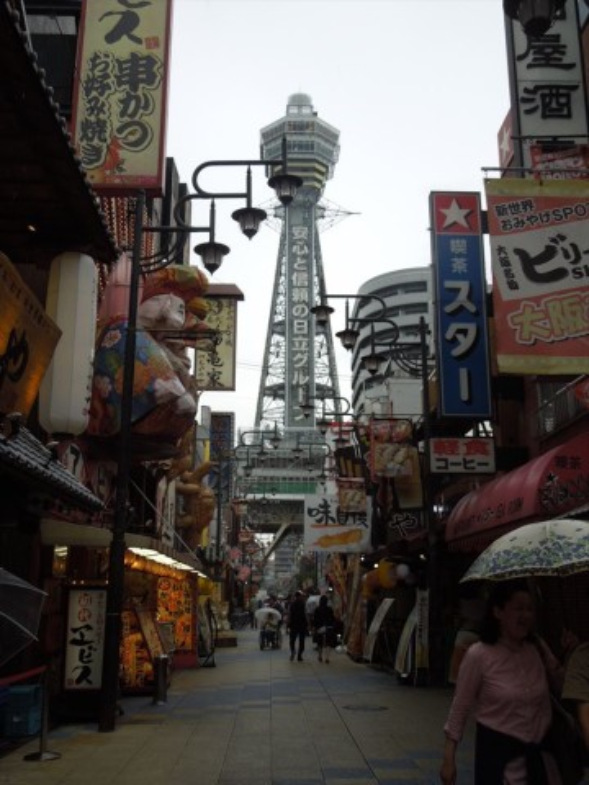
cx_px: 294
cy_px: 392
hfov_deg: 40.7
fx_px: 794
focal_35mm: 35
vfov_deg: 52.6
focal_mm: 6.3
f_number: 3.7
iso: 100
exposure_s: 1/400
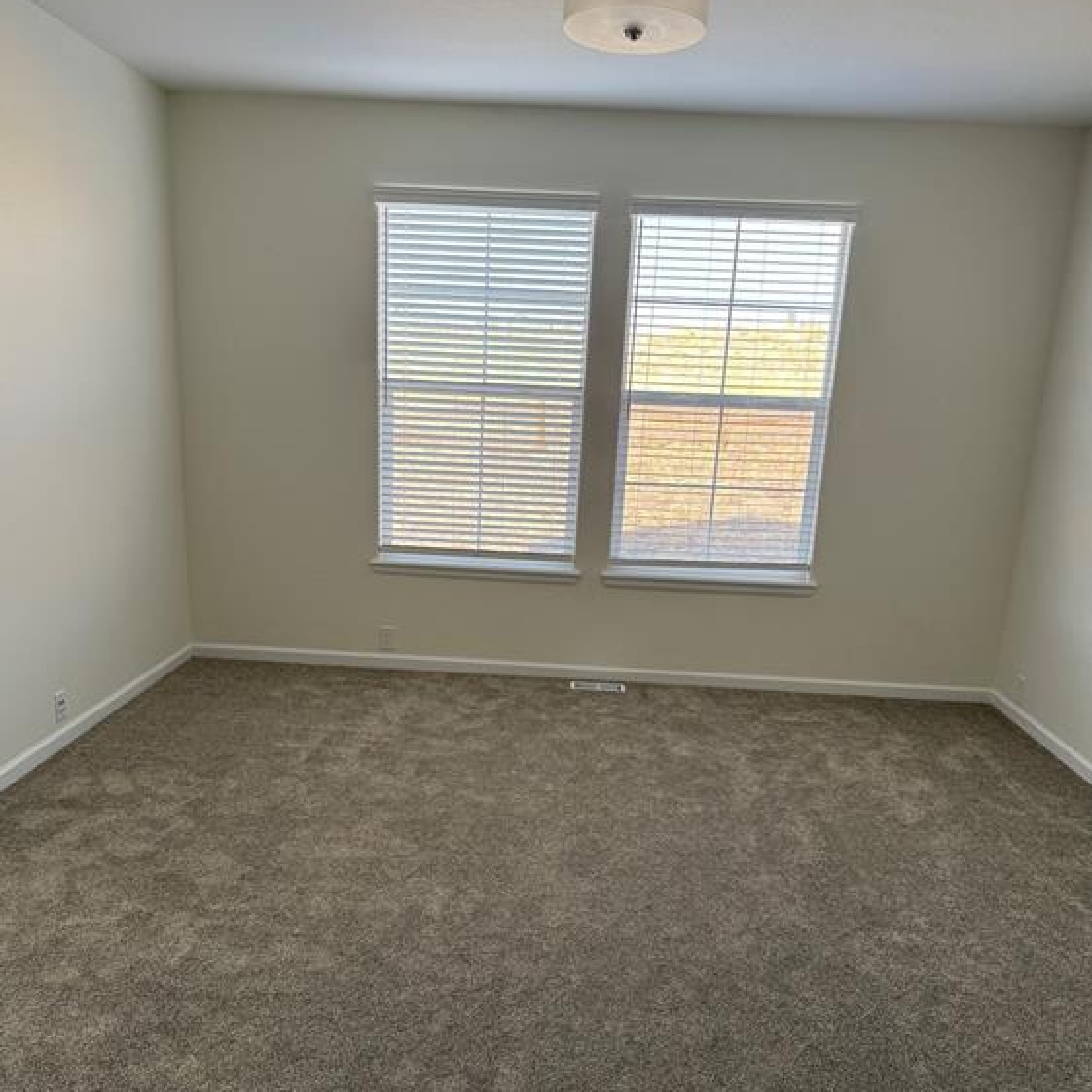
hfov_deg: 55.6
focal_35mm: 29
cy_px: 662
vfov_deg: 55.2
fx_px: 1035
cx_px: 544
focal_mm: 6.76
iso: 100
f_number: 1.78
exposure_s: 1/242
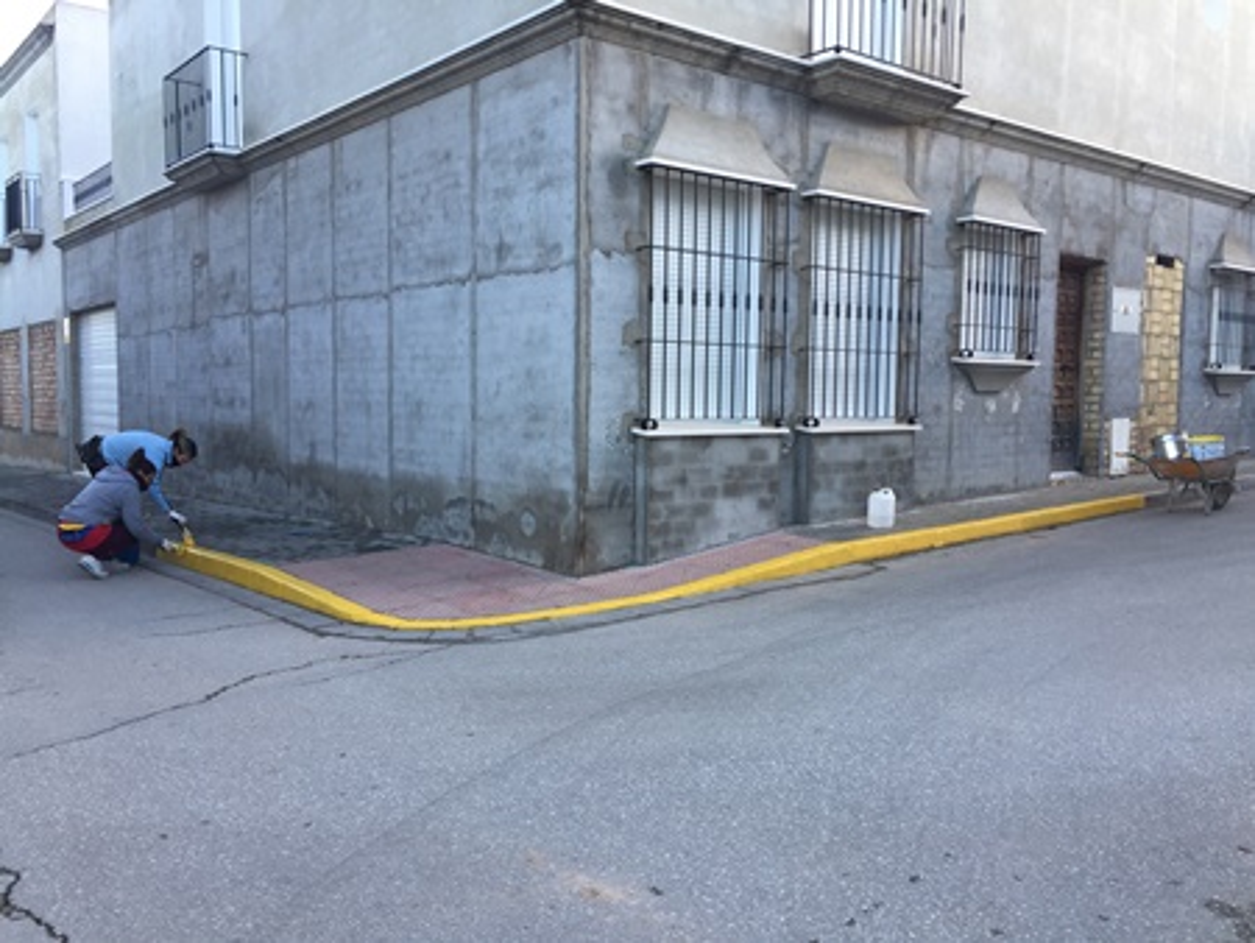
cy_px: 472
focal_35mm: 29
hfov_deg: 61.6
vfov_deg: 48.3
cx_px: 628
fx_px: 1052
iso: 32
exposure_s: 1/100
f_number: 2.2
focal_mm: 4.15
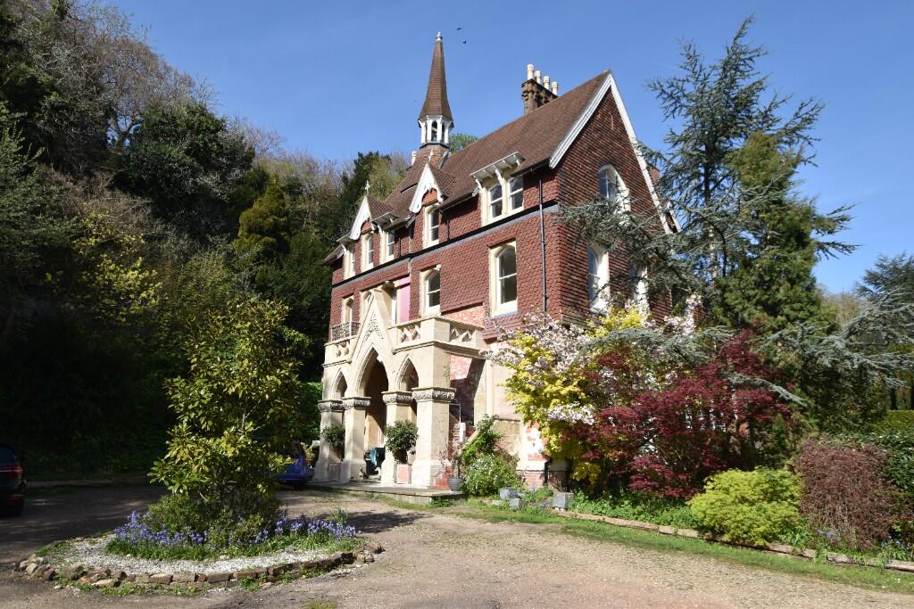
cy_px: 304
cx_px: 457
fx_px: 571
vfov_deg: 56.2
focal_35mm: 22
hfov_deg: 77.3
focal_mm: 15
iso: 100
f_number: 7.1
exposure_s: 1/200
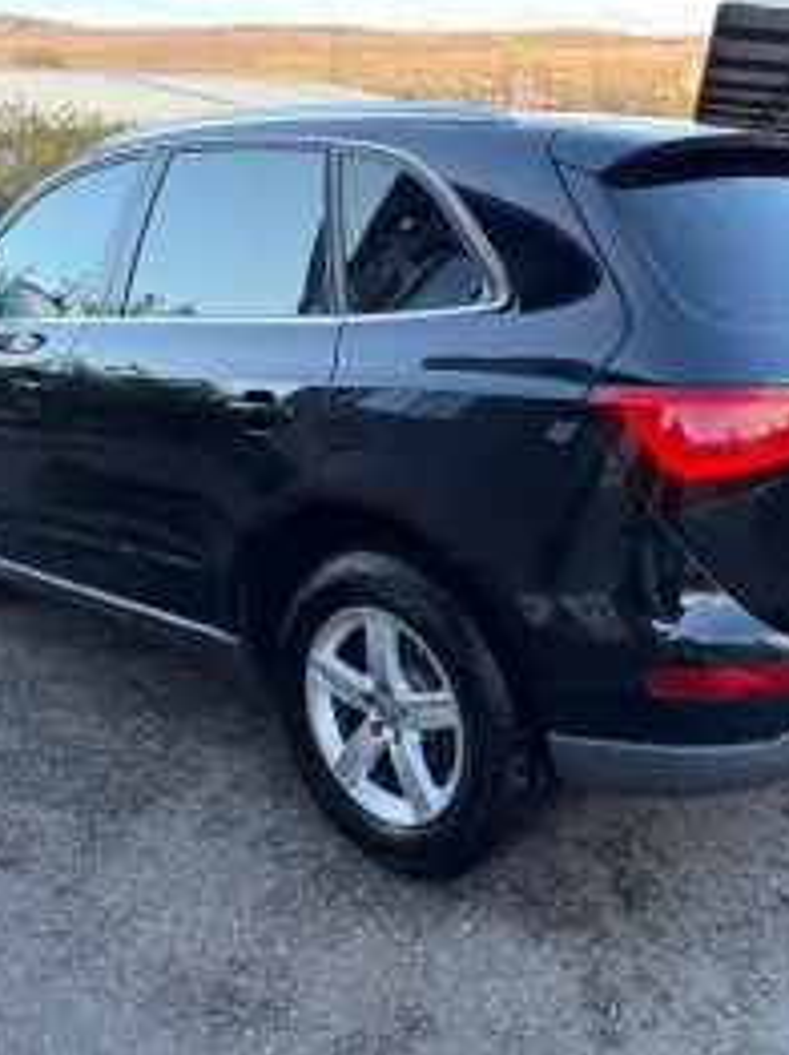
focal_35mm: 33
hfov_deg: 42.8
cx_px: 443
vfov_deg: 55.4
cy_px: 515
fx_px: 1005
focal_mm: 6.76
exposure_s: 1/177
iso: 80
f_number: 1.78
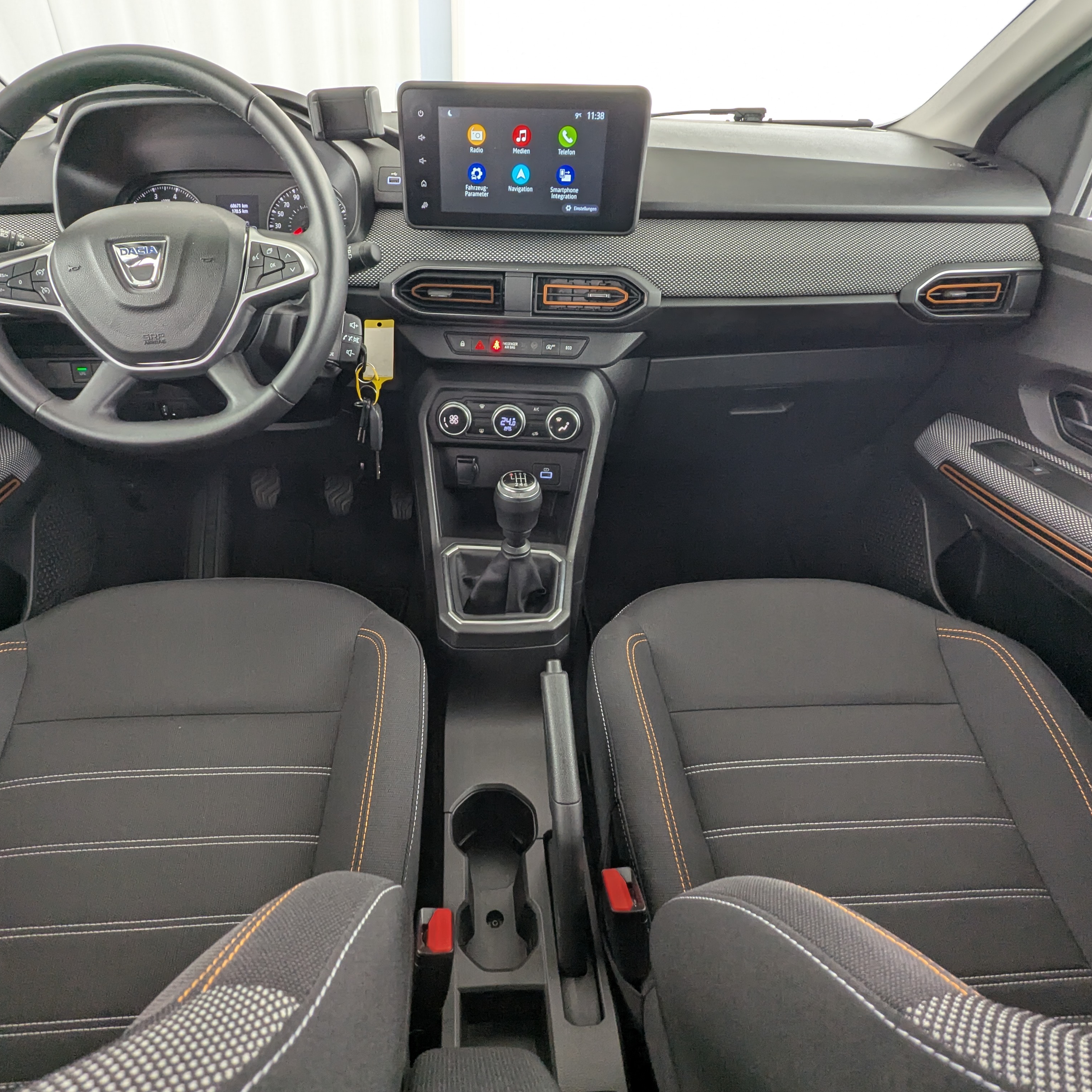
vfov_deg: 77.7
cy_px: 549
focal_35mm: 19
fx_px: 678
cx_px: 501
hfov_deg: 77.5
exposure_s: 1/35.9
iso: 91
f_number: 2.2
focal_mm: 2.35
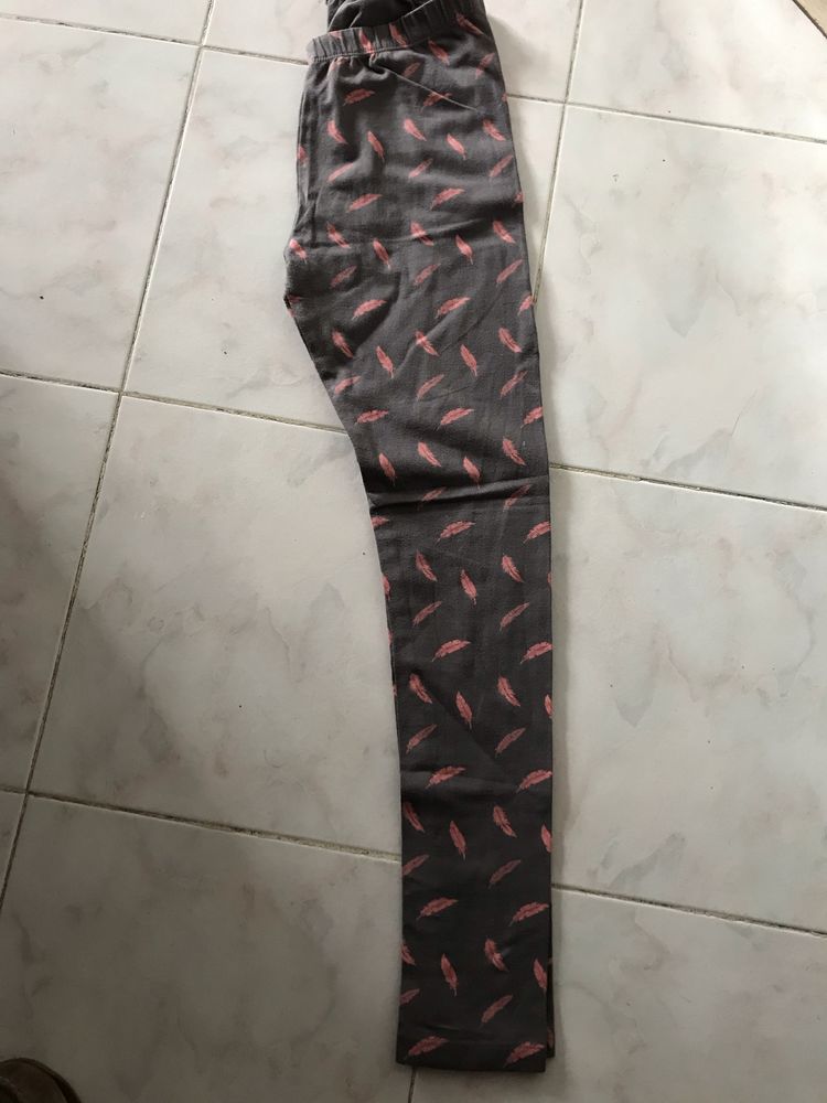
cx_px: 414
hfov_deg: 49.7
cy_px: 552
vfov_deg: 63.4
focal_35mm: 28
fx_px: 892
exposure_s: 1/17
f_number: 1.8
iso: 50
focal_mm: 3.99
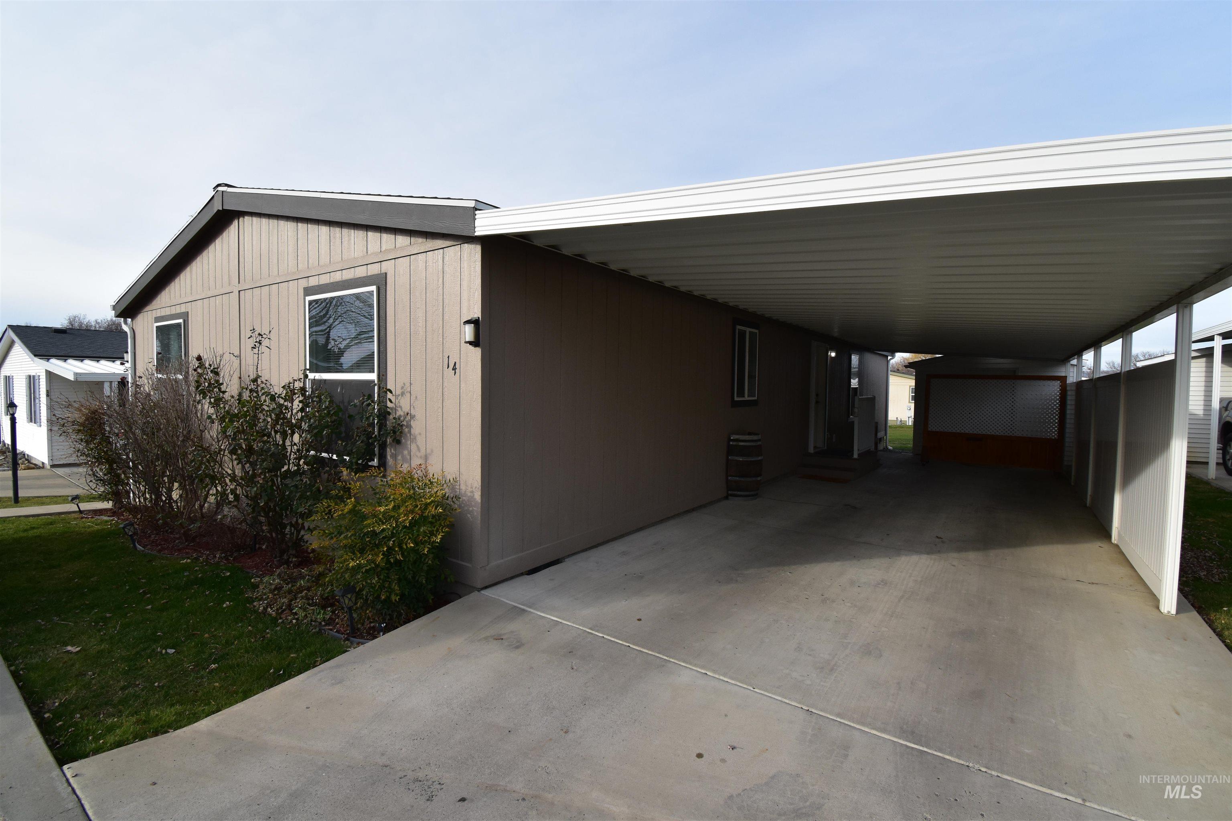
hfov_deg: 100.4
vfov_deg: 77.3
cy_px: 410
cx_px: 616
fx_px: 513
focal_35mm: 15
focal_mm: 10
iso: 400
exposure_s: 1/250
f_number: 10
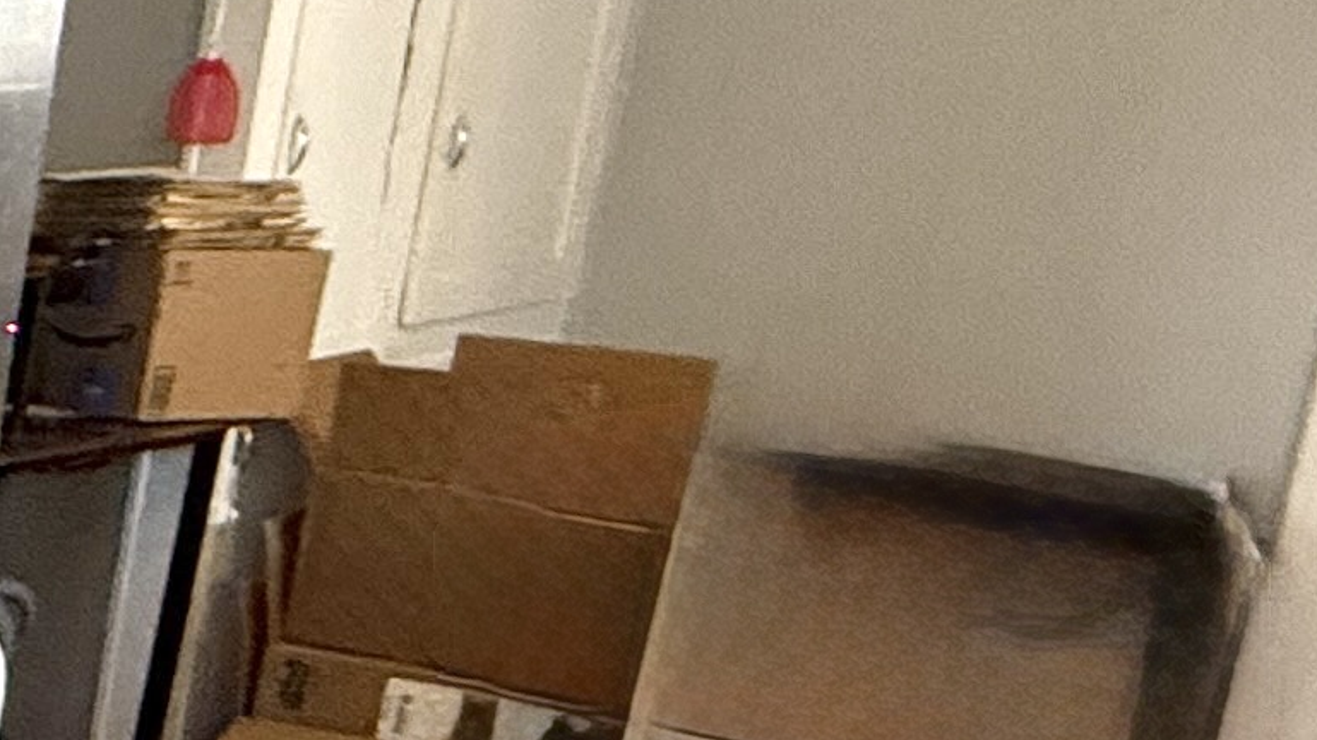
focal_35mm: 80
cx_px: -1730
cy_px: 702
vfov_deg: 14.9
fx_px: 2793
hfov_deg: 15.7
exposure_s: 1/60
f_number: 2.2
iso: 250
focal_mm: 2.22
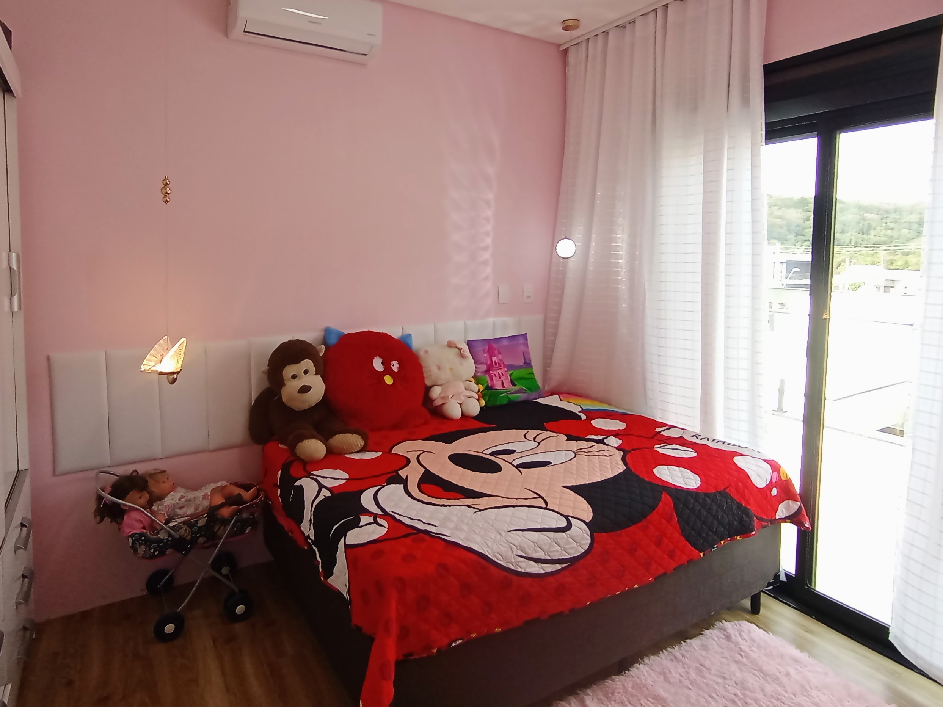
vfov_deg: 62.9
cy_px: 285
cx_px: 413
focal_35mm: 21
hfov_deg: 78.6
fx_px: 572
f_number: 2.2
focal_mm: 1.65
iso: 89
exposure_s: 1/120
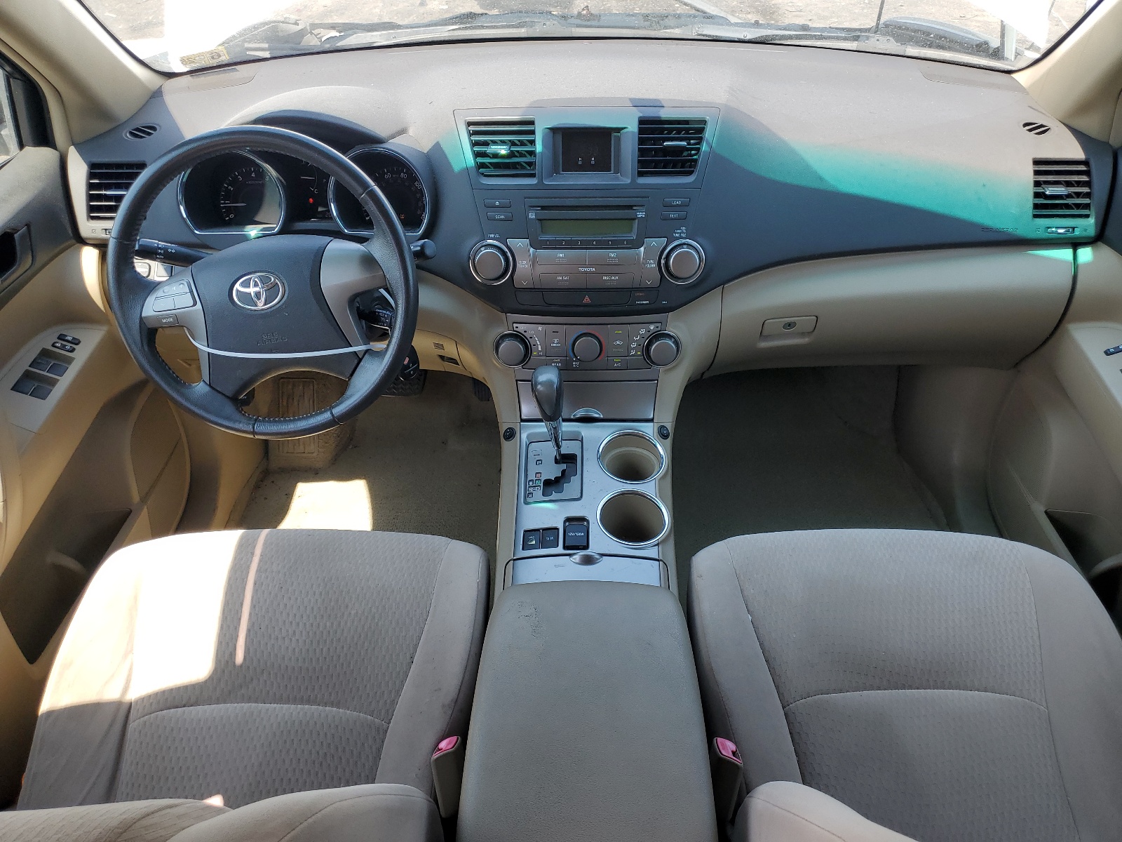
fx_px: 843
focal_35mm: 26
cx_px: 561
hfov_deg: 67.3
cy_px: 421
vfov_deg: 53.1
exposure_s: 1/417
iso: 50
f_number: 1.5
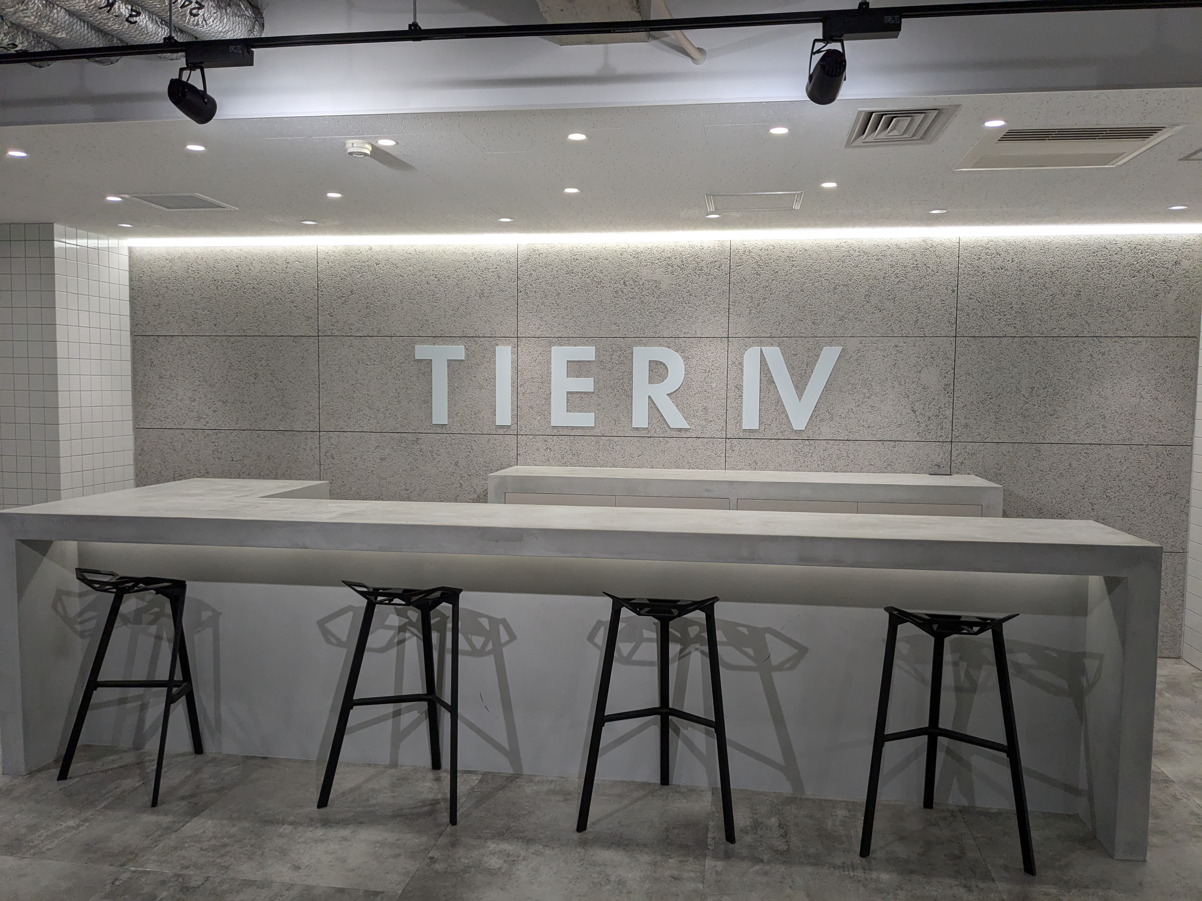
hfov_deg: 65.3
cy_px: 450
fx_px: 938
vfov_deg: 51.4
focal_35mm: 27
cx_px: 601
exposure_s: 1/585
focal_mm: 4.38
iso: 85
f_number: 1.73
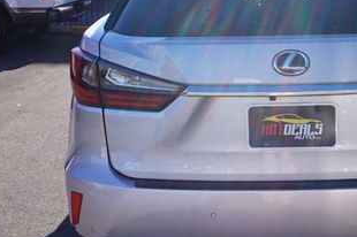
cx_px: 266
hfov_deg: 31.8
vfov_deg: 21.9
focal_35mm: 62
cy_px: 109
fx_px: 614
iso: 100
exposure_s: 1/80
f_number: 11
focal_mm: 20
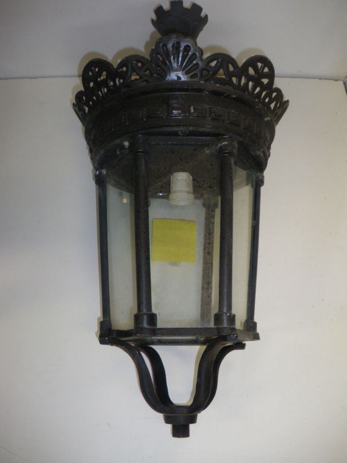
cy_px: 232
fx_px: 481
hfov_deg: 39.7
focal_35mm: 36
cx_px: 174
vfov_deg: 51.4
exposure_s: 1/50
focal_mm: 6.3
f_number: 3.5
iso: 400
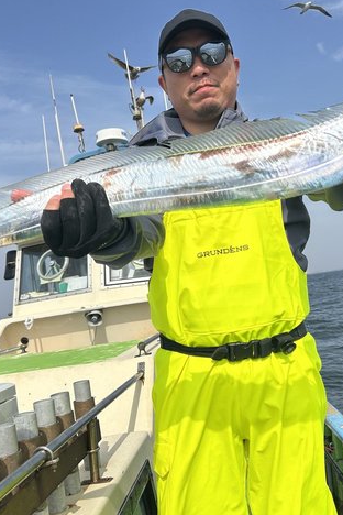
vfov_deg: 51.9
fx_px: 529
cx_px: 201
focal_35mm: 37
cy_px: 252
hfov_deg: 35.8
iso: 50
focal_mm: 5.7
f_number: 1.5
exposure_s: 1/6579
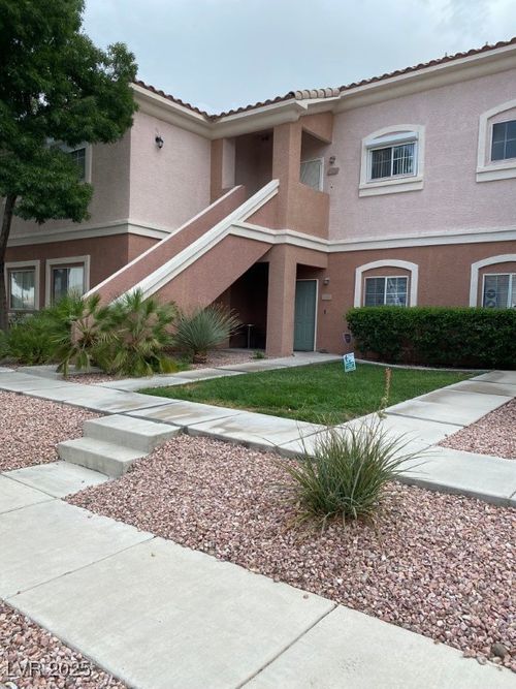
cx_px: 258
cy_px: 344
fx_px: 517
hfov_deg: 53.0
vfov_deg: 67.3
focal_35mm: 26
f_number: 1.8
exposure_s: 1/1412
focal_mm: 4.25
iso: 32
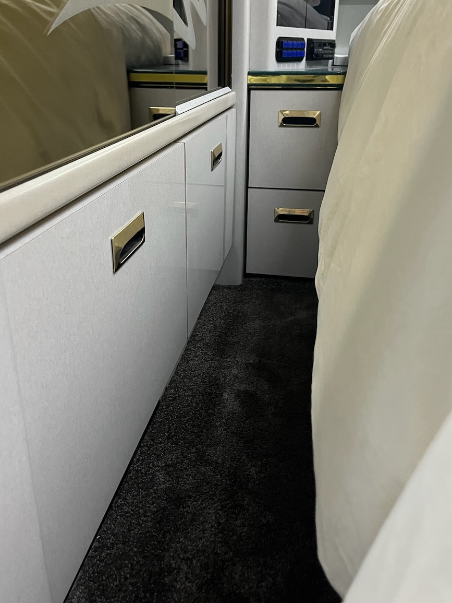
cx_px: 221
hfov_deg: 46.8
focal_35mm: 30
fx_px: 522
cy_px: 256
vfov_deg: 59.7
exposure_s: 1/60
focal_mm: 5.1
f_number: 1.6
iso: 400
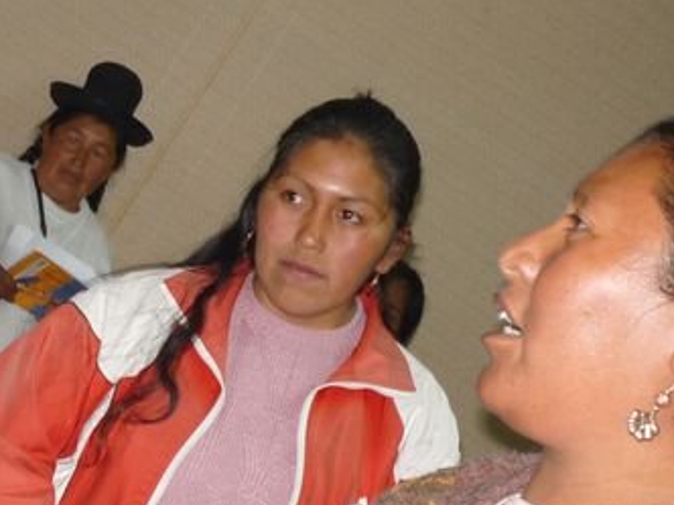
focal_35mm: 77
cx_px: 59
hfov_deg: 24.6
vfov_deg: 19.1
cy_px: 217
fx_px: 1499
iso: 125
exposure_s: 1/30
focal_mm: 5.2
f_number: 3.3
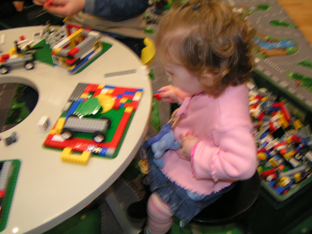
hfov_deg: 49.0
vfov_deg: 37.7
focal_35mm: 38
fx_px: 343
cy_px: 117
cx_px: 156
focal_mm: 5.8
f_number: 2.8
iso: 200
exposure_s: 1/40
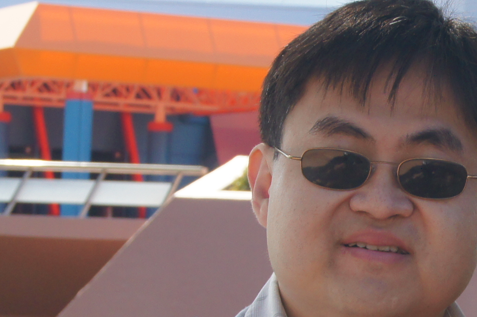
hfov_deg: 9.6
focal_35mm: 210
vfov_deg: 6.5
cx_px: 616
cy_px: 337
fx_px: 2781
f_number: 10
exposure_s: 1/80
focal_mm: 40
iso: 320
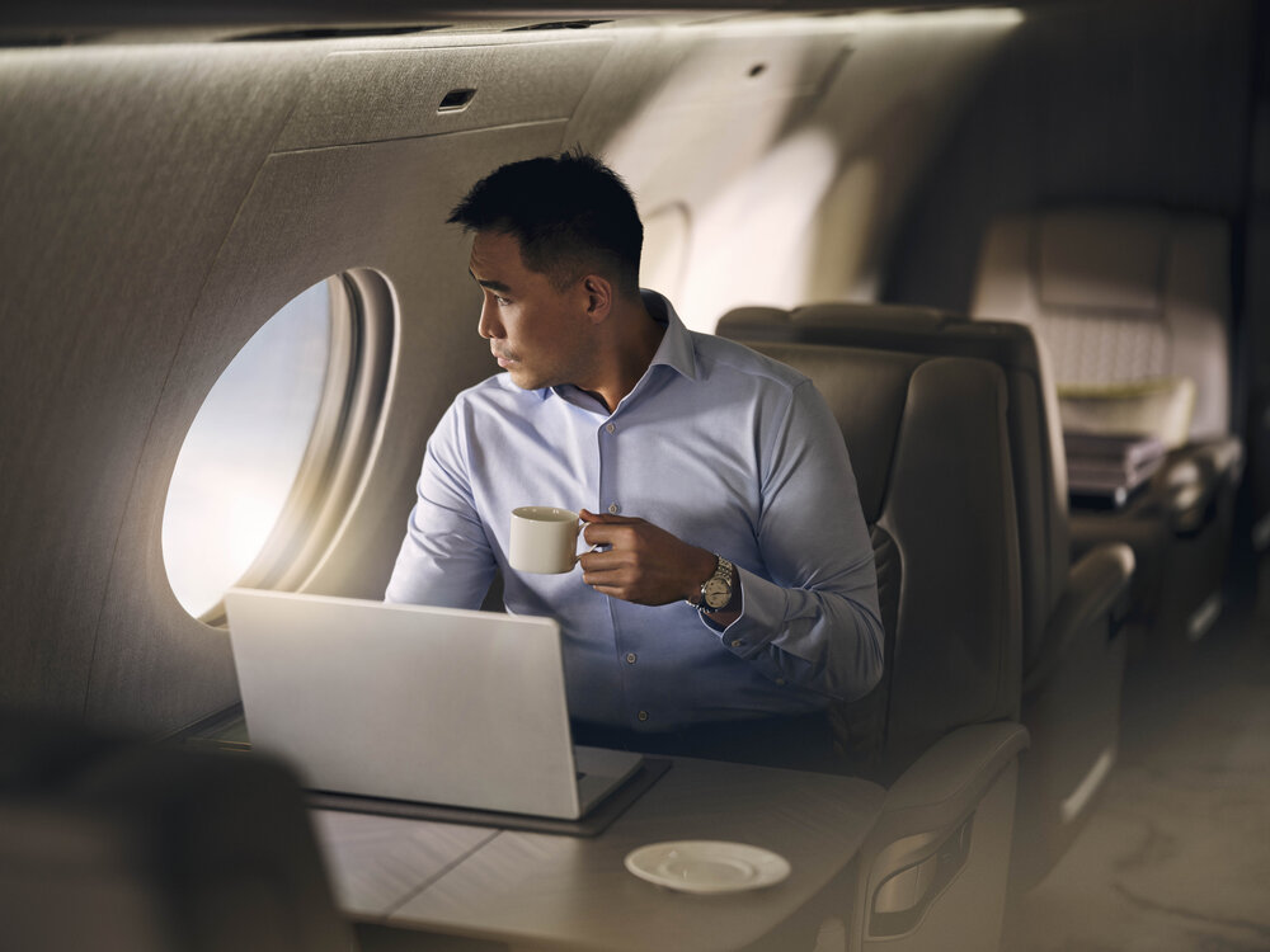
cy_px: 476
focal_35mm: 87
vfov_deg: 17.0
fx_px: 3192
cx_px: 635
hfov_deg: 22.5
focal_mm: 110
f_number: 2
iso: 800
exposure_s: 1/125
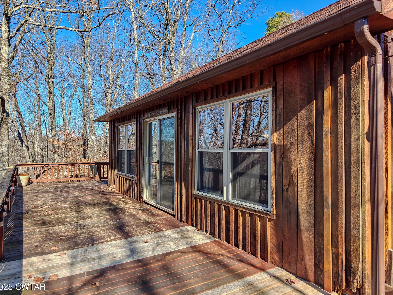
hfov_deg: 71.6
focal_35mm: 24
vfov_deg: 56.8
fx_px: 272
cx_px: 192
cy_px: 147
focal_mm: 6.06
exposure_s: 1/380
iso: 50
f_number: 1.6
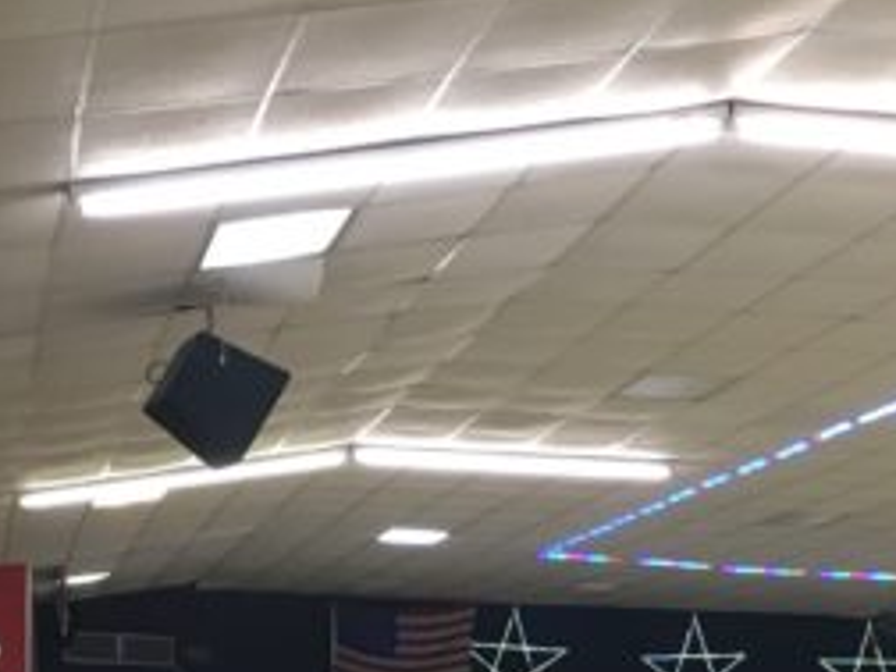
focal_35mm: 92
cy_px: 1063
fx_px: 2381
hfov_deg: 20.9
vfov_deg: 14.7
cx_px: 807
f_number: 2.2
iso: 100
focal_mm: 4.15
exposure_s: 1/30
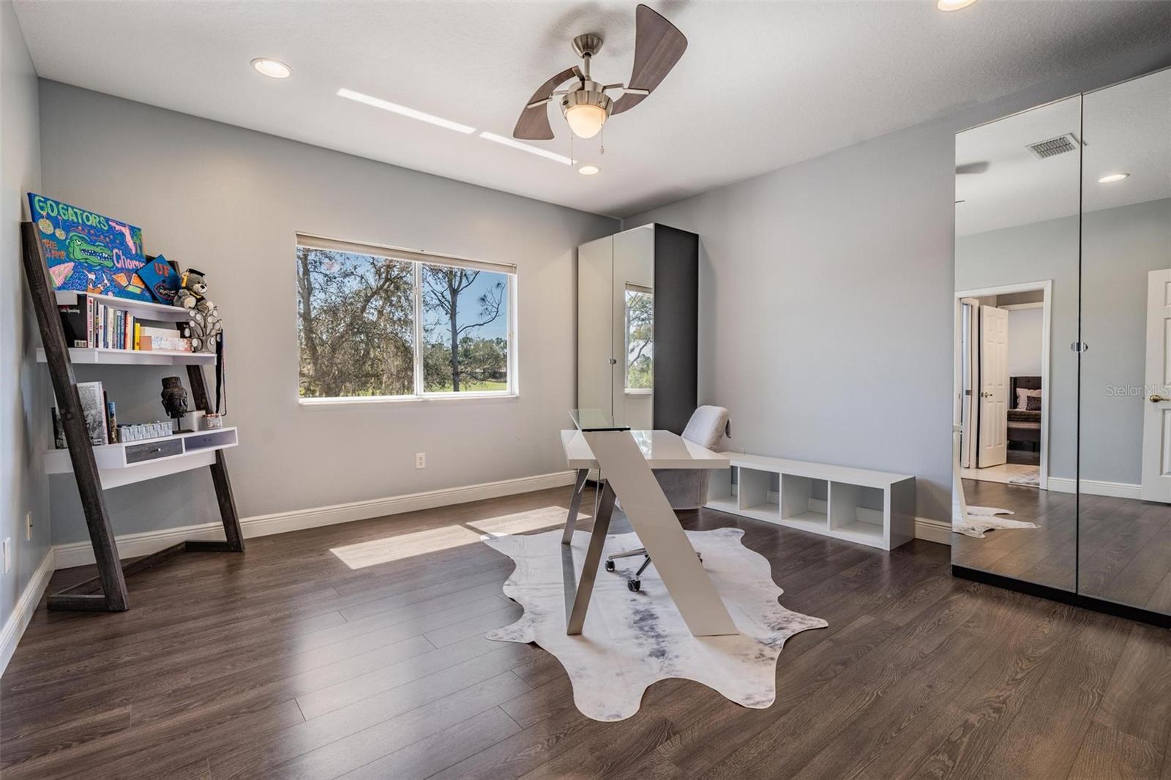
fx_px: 520
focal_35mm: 16
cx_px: 586
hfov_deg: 96.7
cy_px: 390
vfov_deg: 73.7
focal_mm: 16
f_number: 7.1
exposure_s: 1/10
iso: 100
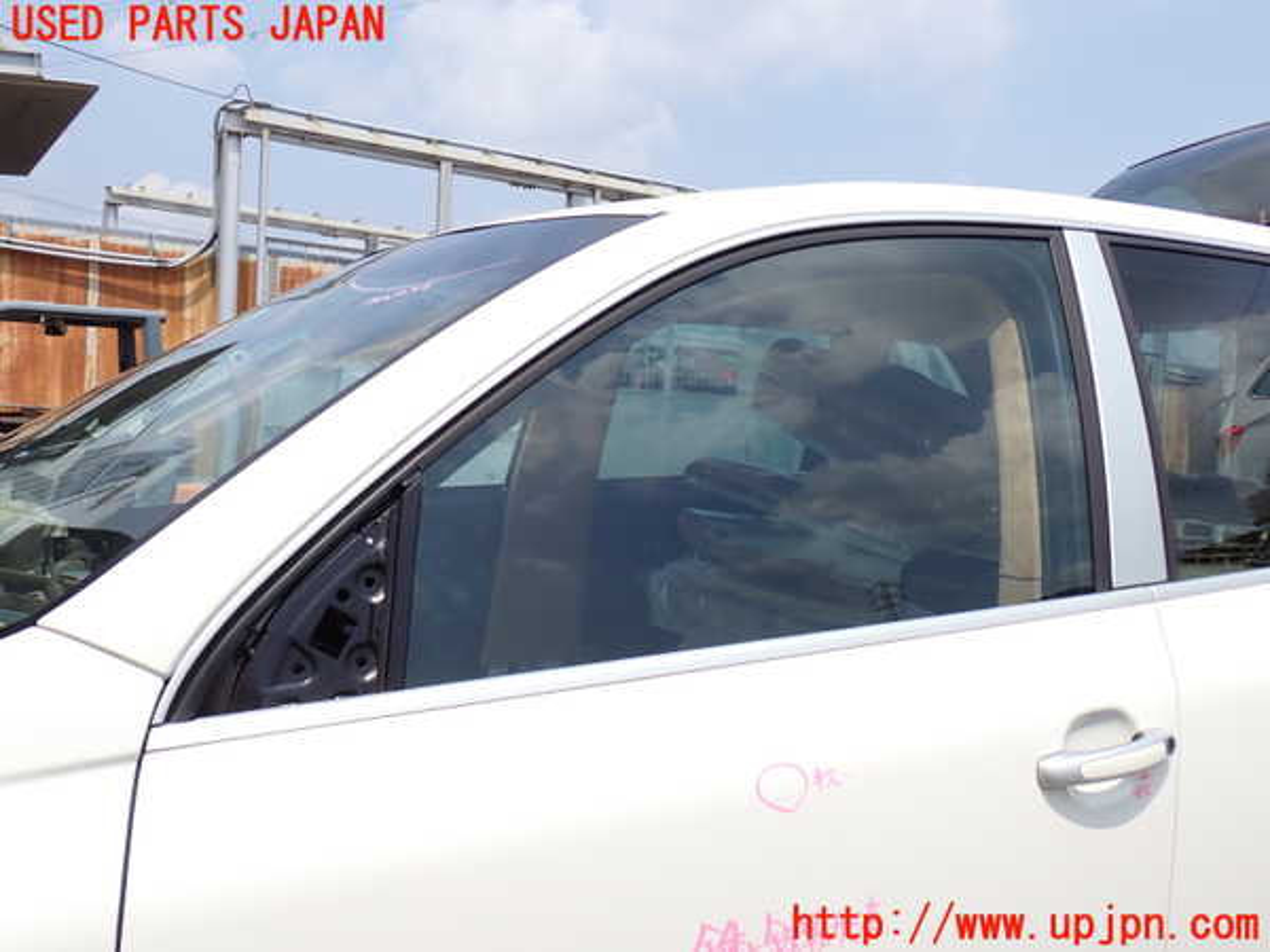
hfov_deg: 56.8
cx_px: 635
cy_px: 476
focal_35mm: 32
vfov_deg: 44.2
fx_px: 1174
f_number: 9
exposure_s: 1/160
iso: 100
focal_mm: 5.79
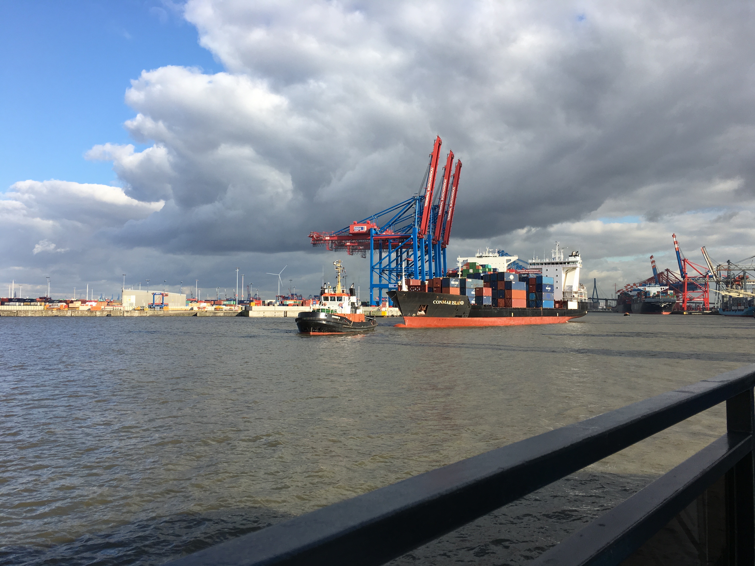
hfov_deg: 61.7
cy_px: 283
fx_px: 633
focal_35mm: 29
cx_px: 378
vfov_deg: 48.2
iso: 25
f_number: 2.2
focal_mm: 4.15
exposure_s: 1/1261
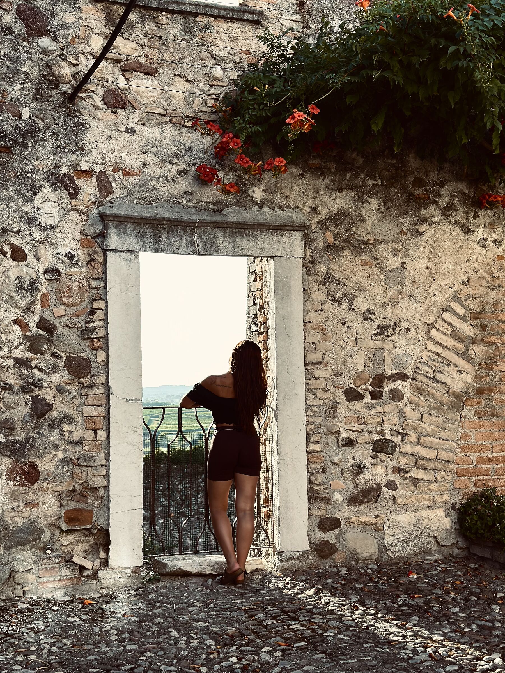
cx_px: 252
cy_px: 336
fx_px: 934
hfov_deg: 30.3
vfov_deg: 39.7
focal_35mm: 48
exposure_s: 1/1289
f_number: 1.78
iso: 80
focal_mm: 6.86
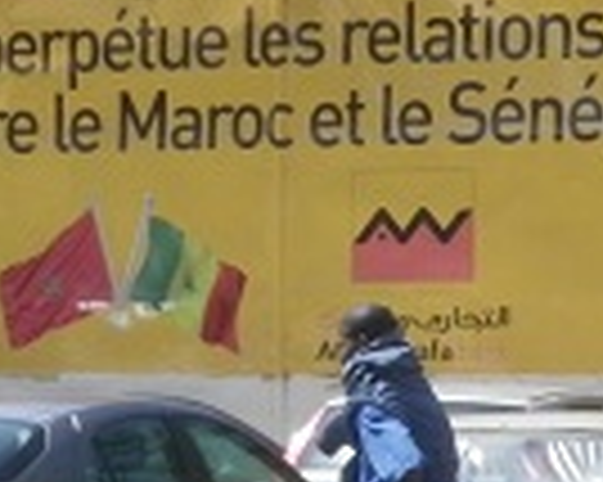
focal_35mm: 271
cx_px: 486
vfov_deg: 5.7
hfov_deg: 7.1
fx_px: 4833
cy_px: 396
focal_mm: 10.56
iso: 160
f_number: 5.3
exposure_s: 1/500
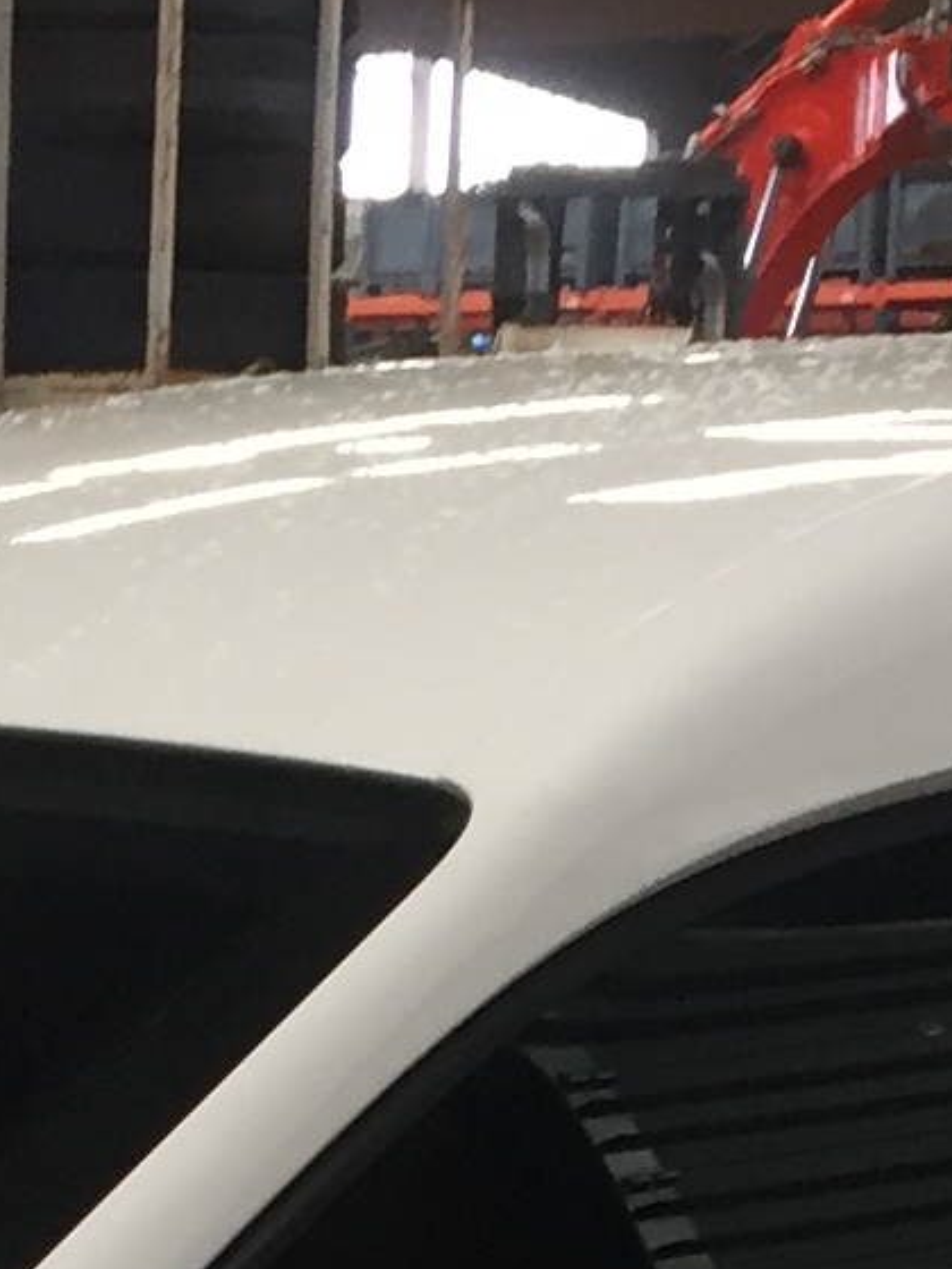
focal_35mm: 169
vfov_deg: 11.1
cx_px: -122
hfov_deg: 8.7
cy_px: 2110
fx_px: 6197
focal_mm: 4.15
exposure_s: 1/33
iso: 80
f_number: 2.2
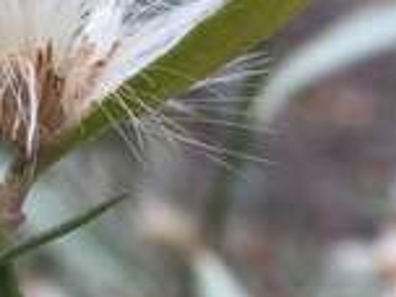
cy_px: -141
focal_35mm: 153
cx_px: -461
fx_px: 1750
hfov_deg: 11.3
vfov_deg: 9.4
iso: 25
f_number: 2.2
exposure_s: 1/281
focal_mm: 4.15
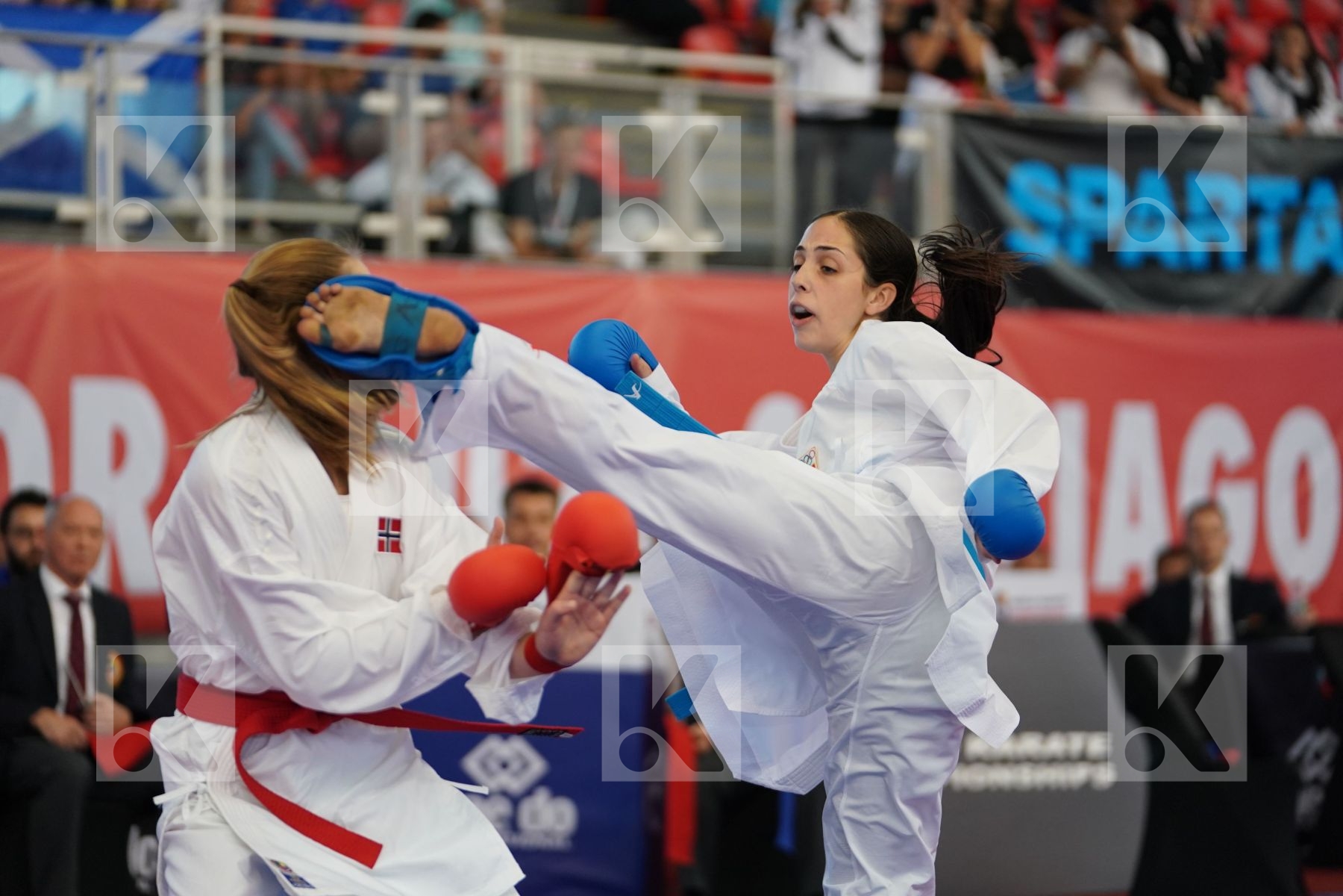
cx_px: 672
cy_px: 448
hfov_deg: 15.5
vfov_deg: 10.4
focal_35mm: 132
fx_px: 4924
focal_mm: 132
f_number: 2.8
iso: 1600
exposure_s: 1/1000
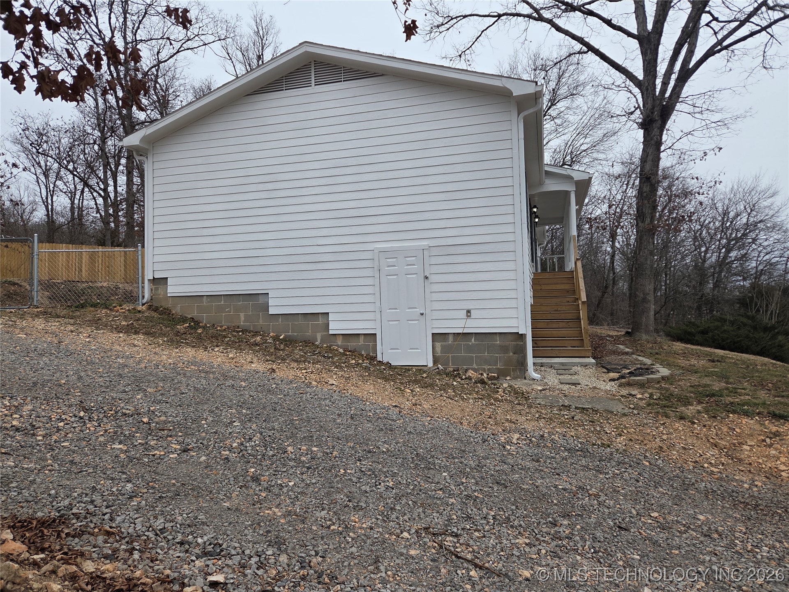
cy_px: 296
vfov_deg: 58.9
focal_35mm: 23
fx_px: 524
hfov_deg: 73.9
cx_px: 394
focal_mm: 5.4
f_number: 1.8
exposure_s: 1/2346
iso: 80
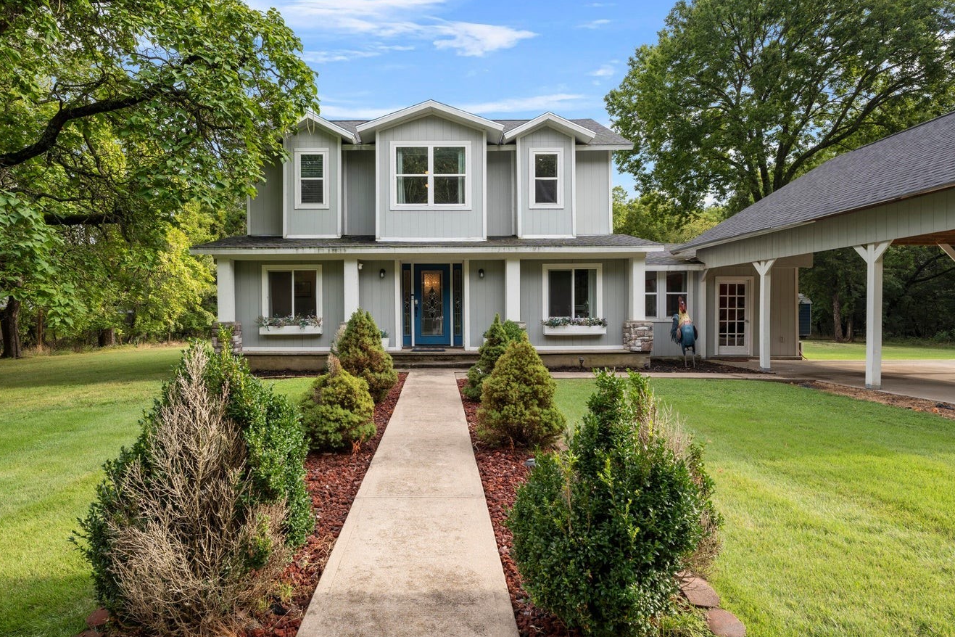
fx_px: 557
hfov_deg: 81.0
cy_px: 321
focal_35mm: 21
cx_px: 433
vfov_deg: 59.5
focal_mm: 18
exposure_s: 1/50
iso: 250
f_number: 9
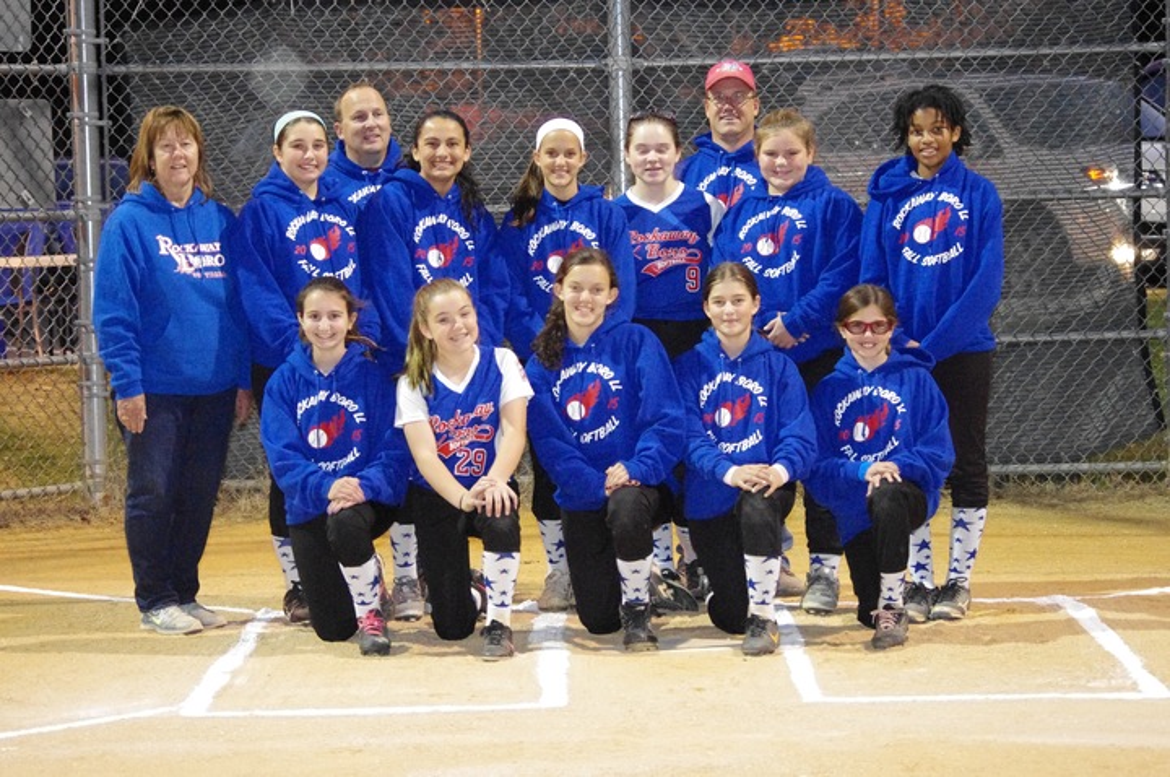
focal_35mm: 105
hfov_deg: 19.5
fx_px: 3408
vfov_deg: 13.0
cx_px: 585
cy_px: 388
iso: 6400
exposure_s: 1/180
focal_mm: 70
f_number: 5
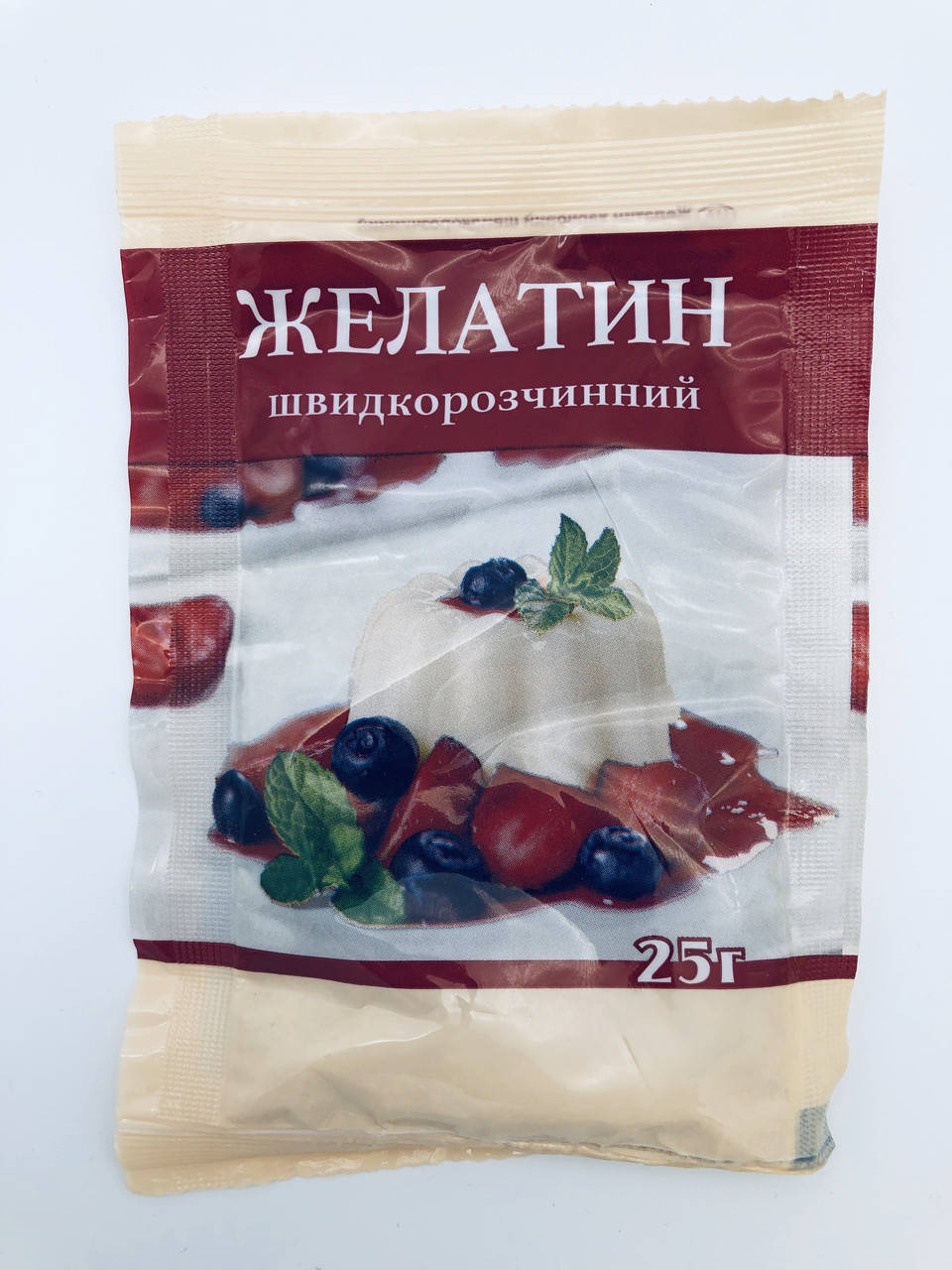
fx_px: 1027
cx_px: 476
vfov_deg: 63.4
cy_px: 635
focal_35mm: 28
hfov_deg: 49.7
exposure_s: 1/302
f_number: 1.8
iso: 20
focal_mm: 3.99
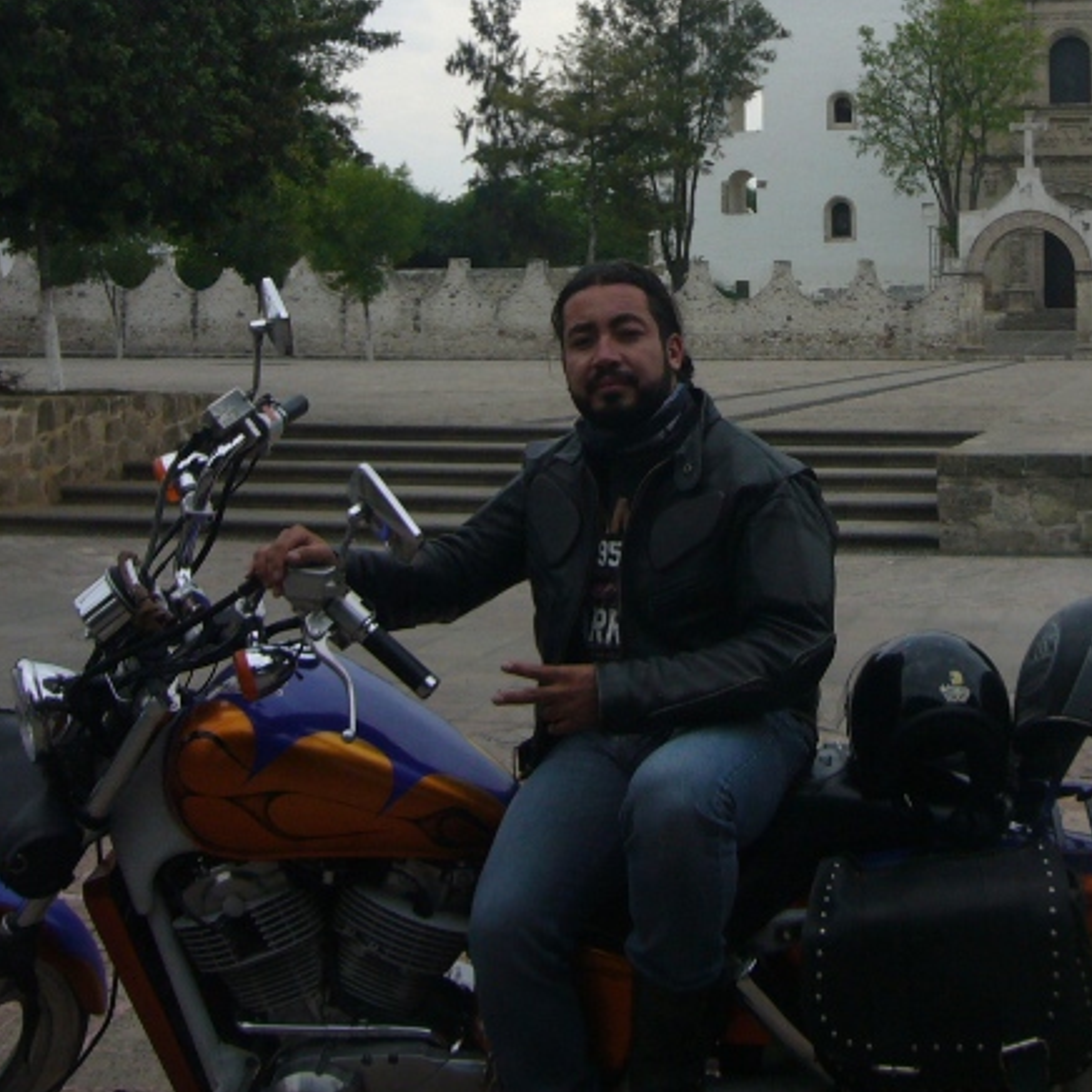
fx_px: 2070
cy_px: 288
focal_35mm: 58
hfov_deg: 29.1
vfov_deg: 29.1
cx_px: 816
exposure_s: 1/400
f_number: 5.6
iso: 80
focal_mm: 4.6
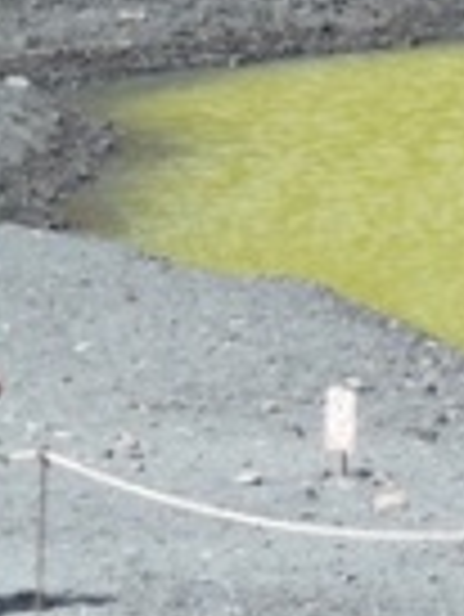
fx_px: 6513
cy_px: -627
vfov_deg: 5.3
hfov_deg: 4.0
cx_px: 1119
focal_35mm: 365
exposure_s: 1/200
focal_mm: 12.3
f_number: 5
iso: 100
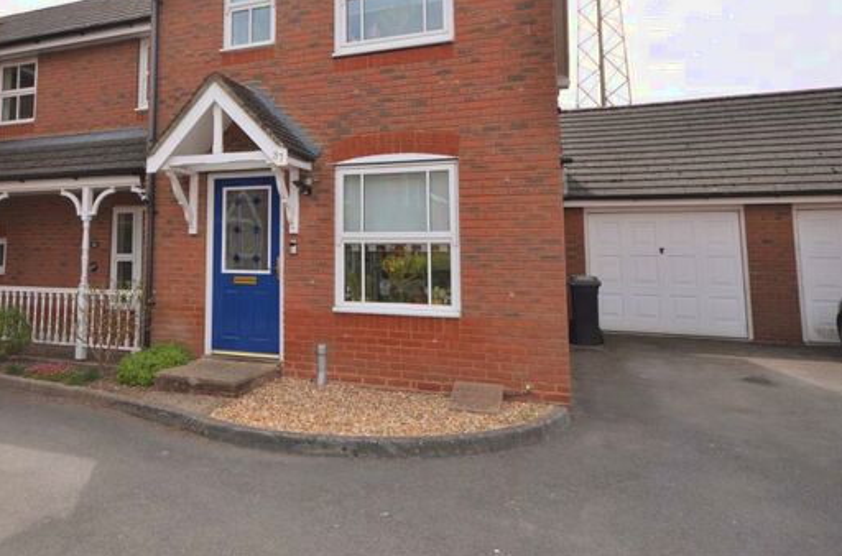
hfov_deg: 66.1
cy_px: 180
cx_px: 271
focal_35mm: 27
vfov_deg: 47.3
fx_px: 622
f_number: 9
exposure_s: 1/250
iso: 100
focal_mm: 13
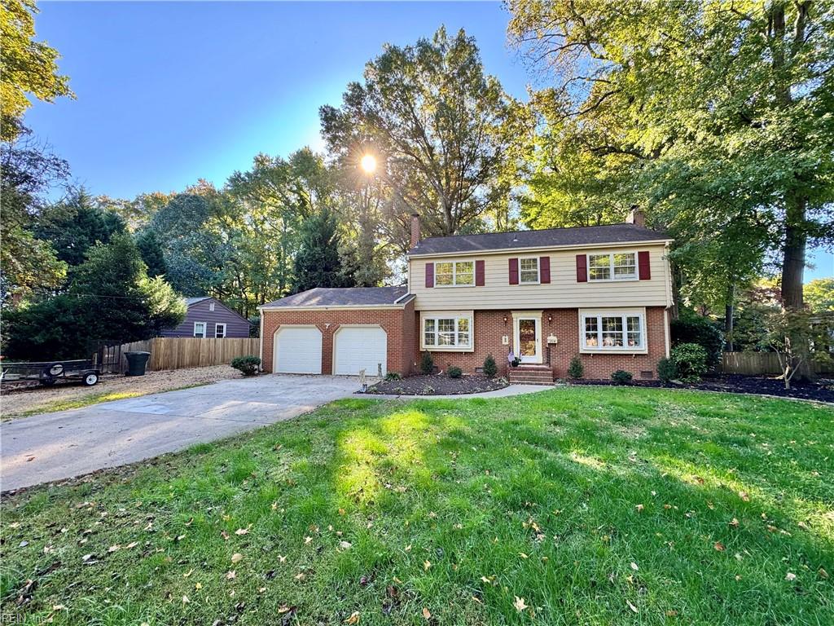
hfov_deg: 102.1
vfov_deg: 85.7
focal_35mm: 14
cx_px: 417
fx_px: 337
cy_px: 313
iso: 40
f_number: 2.2
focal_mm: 2.22
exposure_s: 1/101
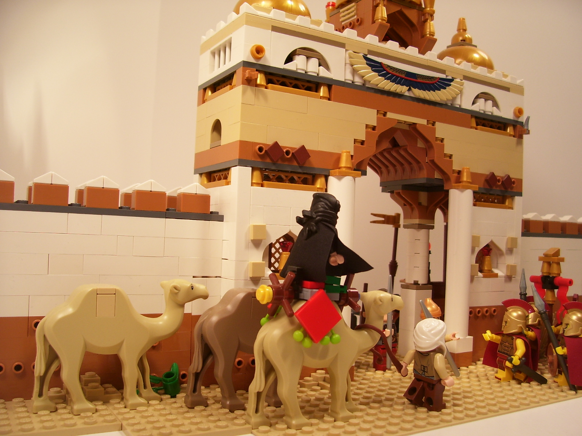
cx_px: 291
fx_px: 572
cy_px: 218
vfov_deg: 41.8
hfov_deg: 54.0
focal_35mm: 34
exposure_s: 1/90
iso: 80
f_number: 2.7
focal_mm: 5.6
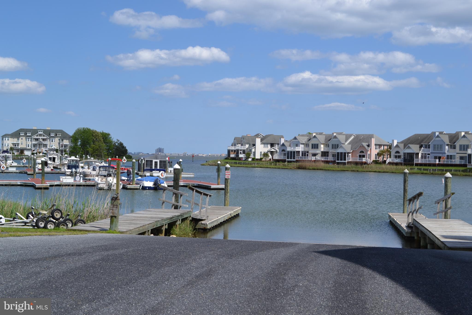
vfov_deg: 28.1
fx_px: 629
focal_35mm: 48
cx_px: 236
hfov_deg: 41.1
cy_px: 158
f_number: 9
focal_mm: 32
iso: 100
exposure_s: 1/320
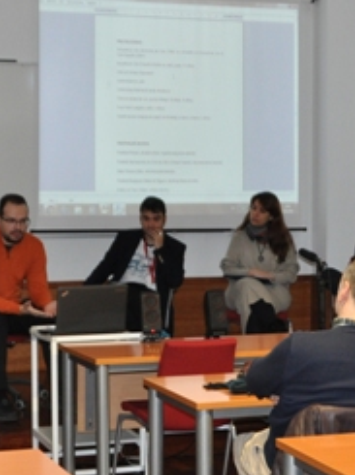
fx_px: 1292
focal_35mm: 94
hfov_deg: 15.6
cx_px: 194
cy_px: 222
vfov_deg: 20.8
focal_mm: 25
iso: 800
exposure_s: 1/60
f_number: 3.8
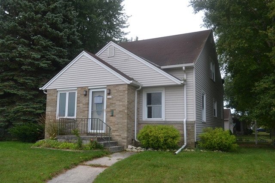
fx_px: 252
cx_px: 138
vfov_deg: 40.0
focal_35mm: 33
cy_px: 92
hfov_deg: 57.2
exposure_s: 1/125
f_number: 5.6
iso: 250
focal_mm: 22
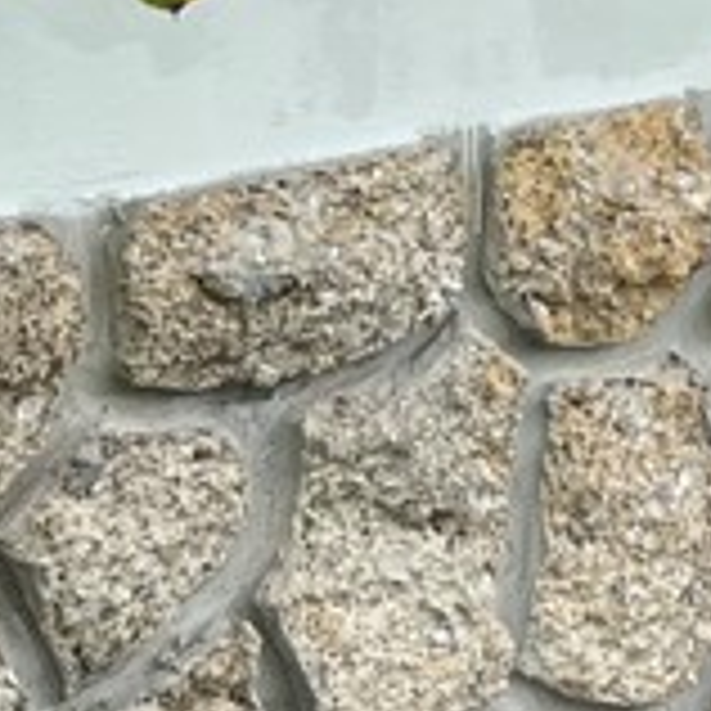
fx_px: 3462
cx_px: 1926
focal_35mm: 149
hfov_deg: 9.7
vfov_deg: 11.4
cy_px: -261
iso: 50
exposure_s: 1/2632
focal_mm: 5.7
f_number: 1.5
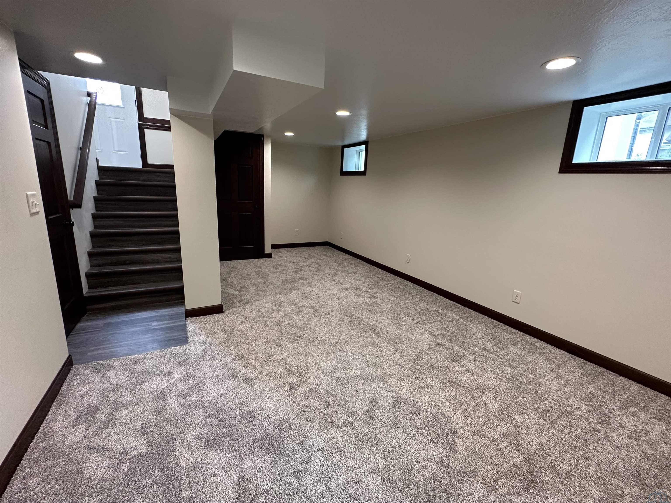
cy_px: 252
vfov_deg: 85.7
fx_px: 271
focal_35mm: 14
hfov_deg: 102.1
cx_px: 336
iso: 200
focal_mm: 2.22
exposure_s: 1/60
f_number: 2.2
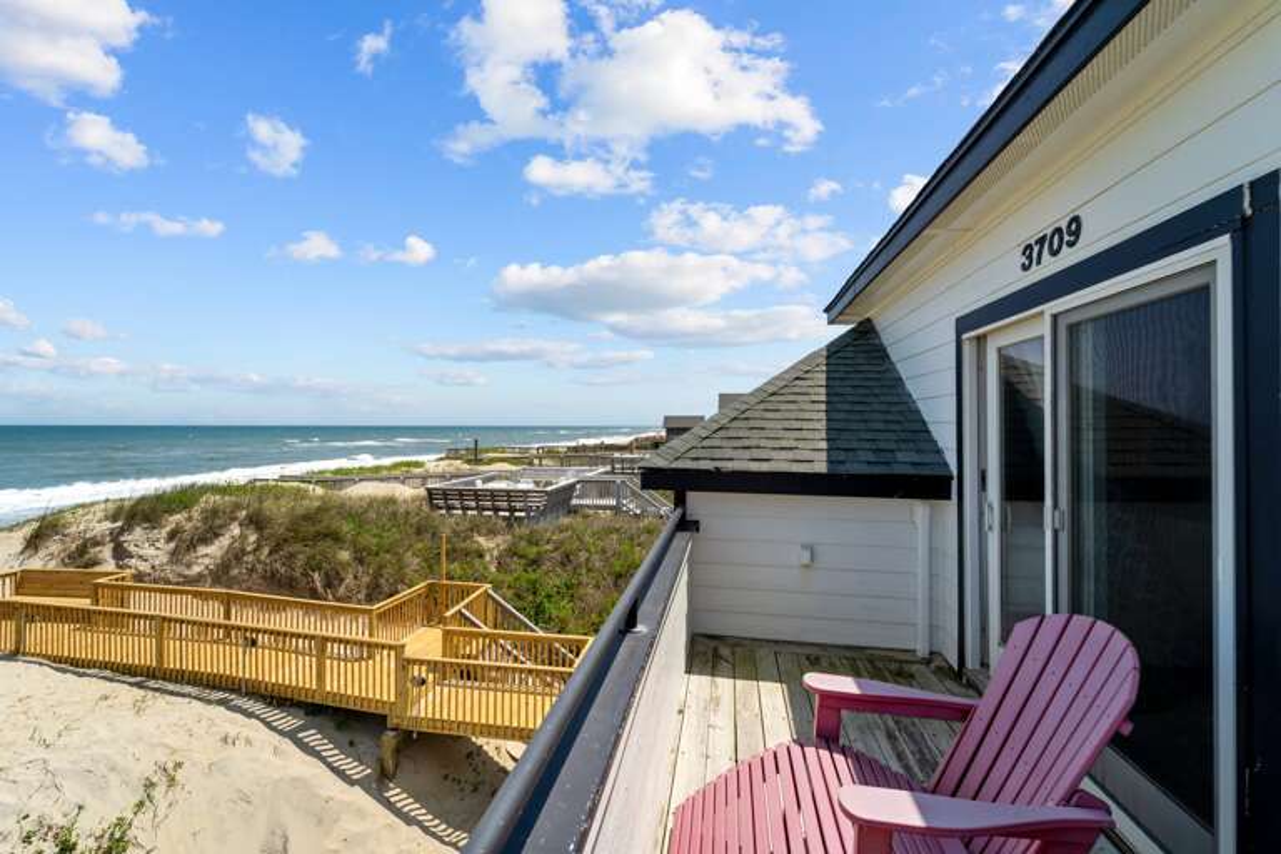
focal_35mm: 14
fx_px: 498
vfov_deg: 81.2
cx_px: 640
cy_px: 427
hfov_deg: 104.3
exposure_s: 1/640
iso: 100
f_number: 8
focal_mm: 14
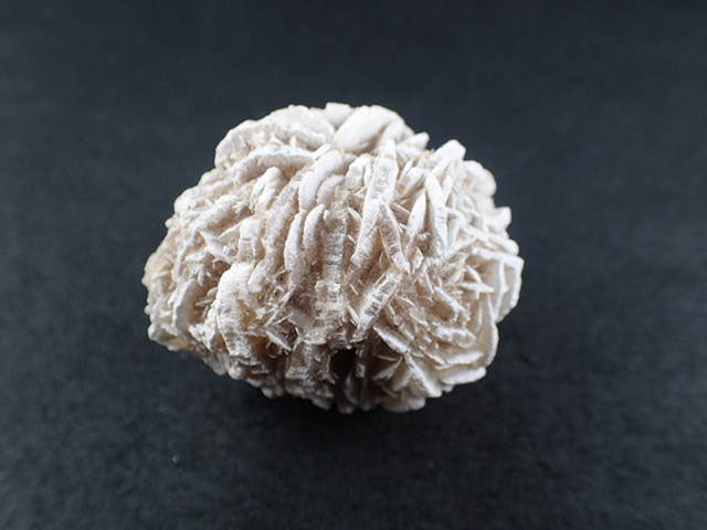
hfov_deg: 60.0
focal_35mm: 30
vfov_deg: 46.8
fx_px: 613
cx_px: 354
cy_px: 265
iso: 100
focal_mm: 5.5
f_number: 2.3
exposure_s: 1/160
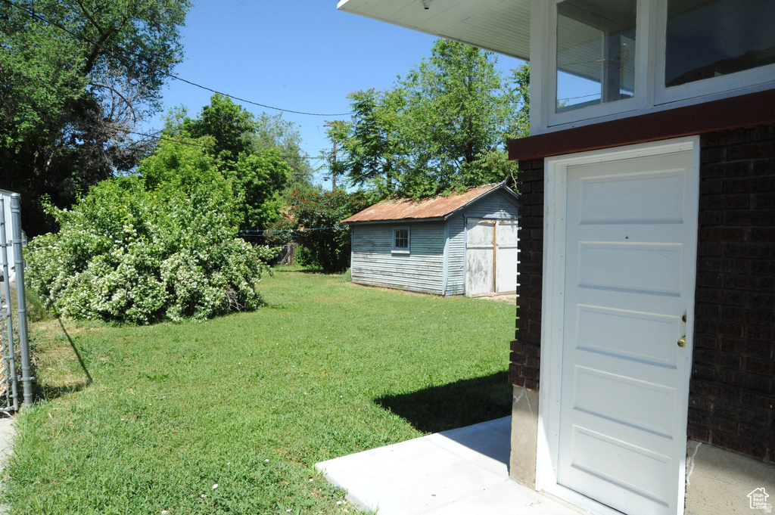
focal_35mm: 24
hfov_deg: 73.8
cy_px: 258
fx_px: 516
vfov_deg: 53.1
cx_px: 388
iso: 4000
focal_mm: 24
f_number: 18
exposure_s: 1/1250
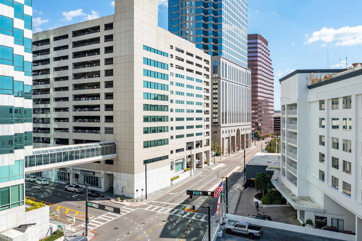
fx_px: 281
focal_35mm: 28
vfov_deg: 46.4
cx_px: 181
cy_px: 120
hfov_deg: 65.5
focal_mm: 10.26
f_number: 5
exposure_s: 1/160
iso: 100
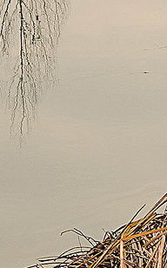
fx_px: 1736
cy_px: 0
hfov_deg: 5.4
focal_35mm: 238
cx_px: -132
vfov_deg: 8.8
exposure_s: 1/50
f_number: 9
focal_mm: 20
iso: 200
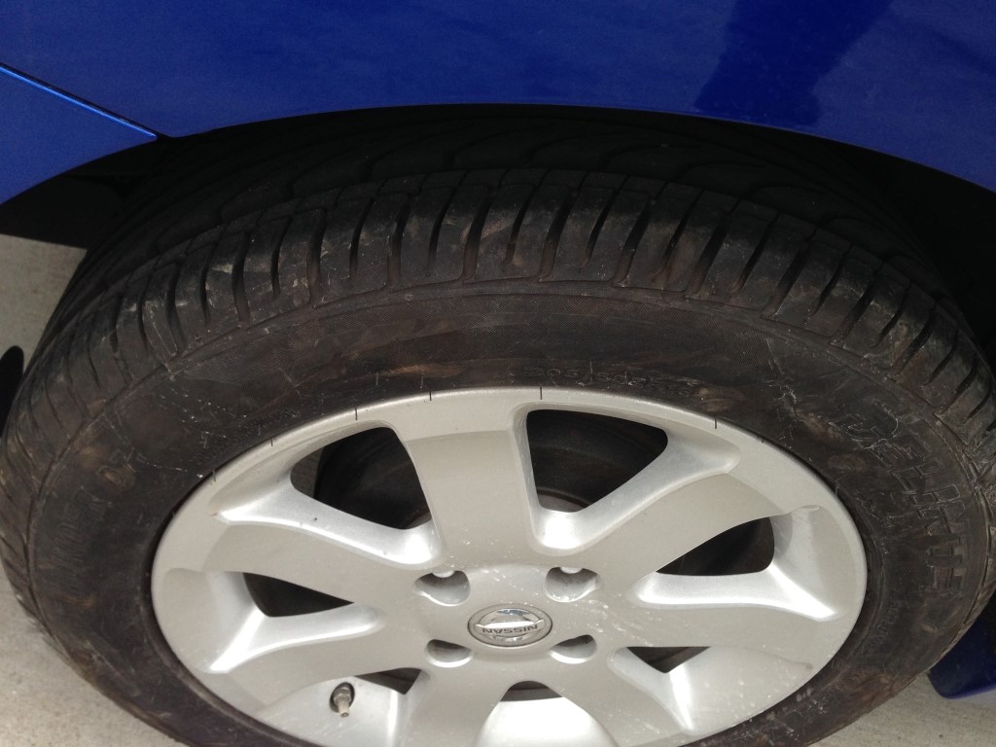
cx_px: 498
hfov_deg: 55.4
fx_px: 950
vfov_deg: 42.9
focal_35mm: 33
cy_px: 374
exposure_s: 1/120
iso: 100
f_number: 2.4
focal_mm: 4.12
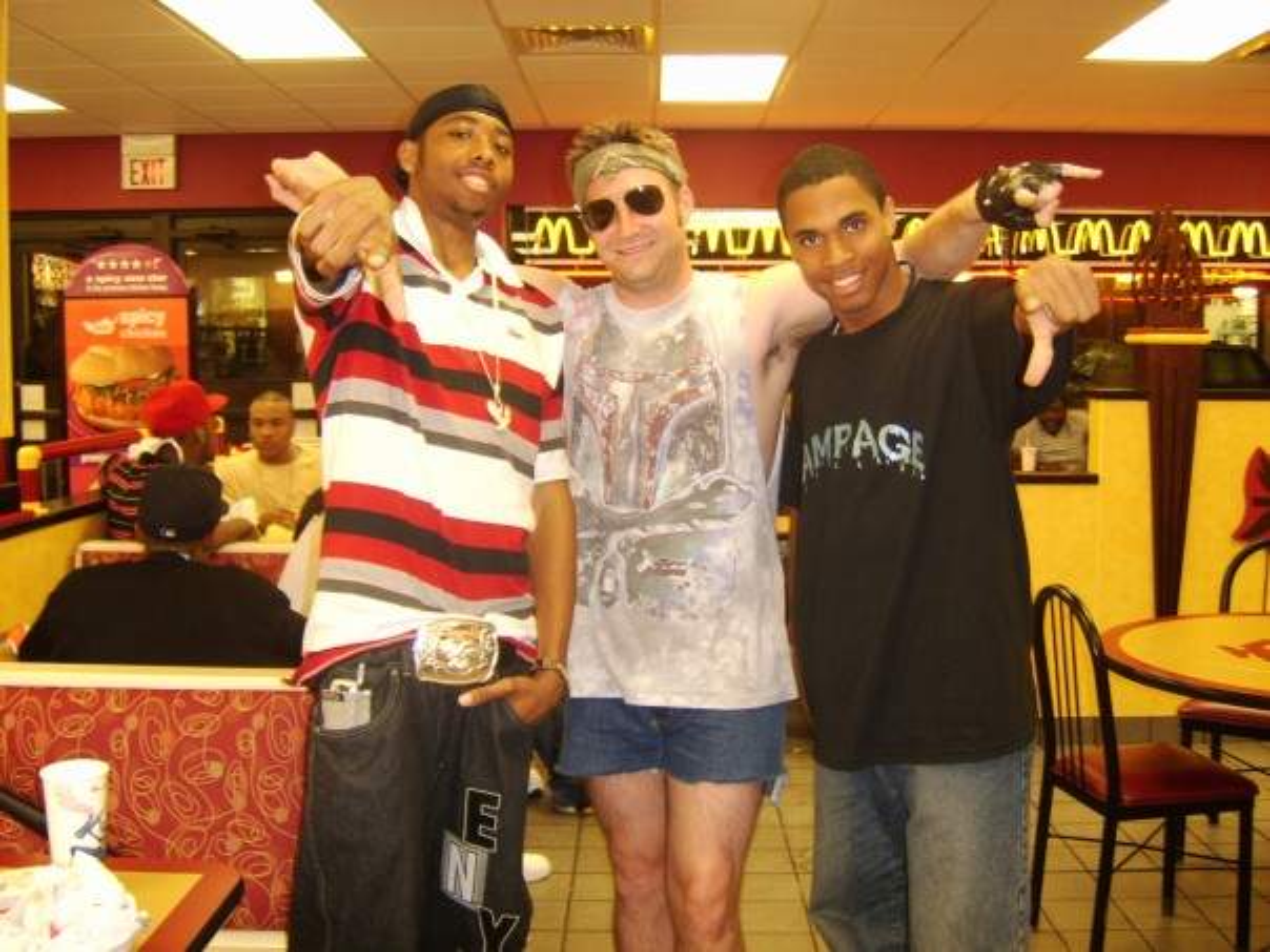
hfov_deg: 58.4
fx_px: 1137
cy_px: 476
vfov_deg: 45.4
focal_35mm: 31
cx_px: 635
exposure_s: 1/30
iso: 200
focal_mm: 8.13
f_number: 2.7
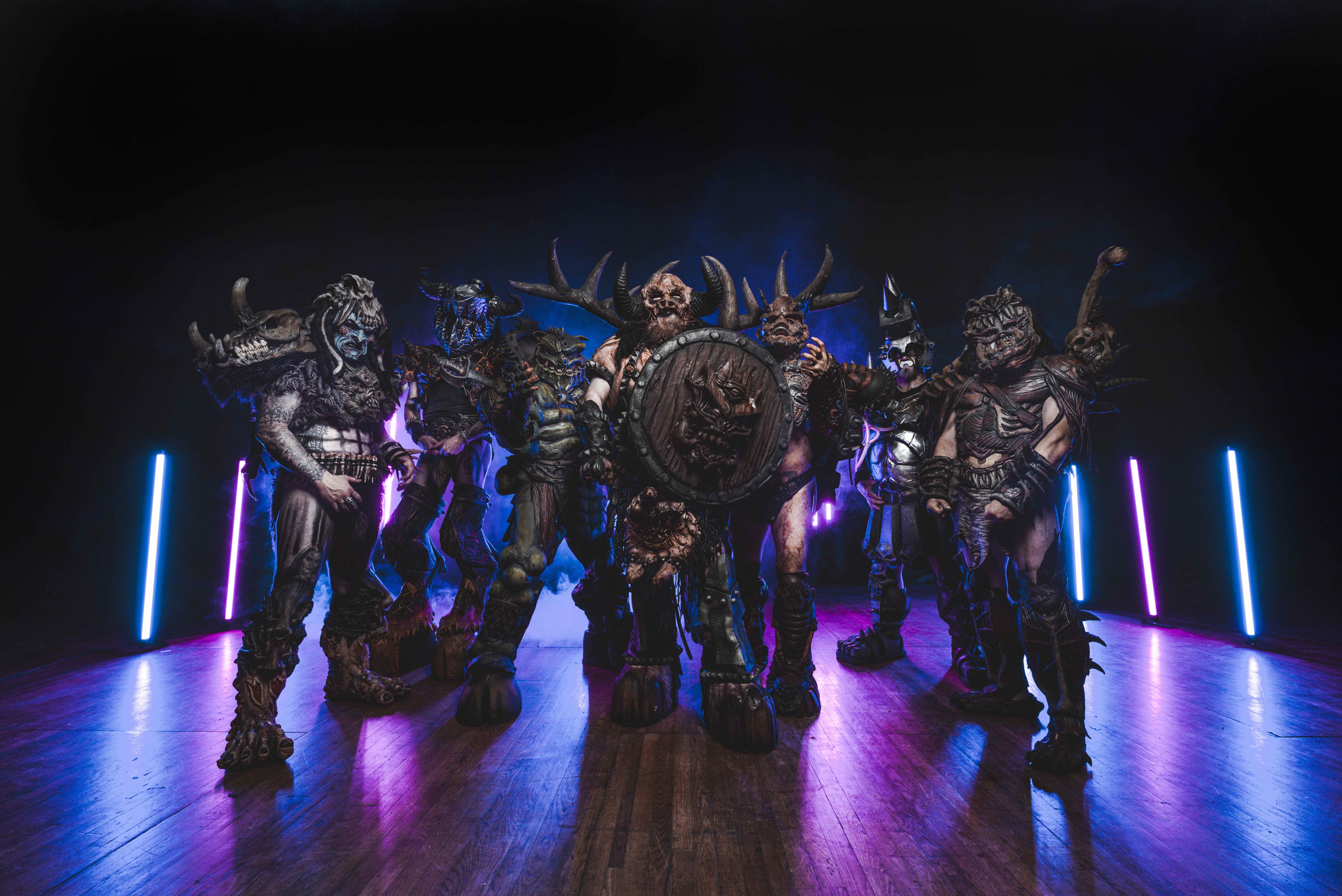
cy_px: 448
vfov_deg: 77.4
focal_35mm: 15
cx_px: 671
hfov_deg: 100.4
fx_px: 559
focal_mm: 15
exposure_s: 1/60
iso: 1600
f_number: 5.6
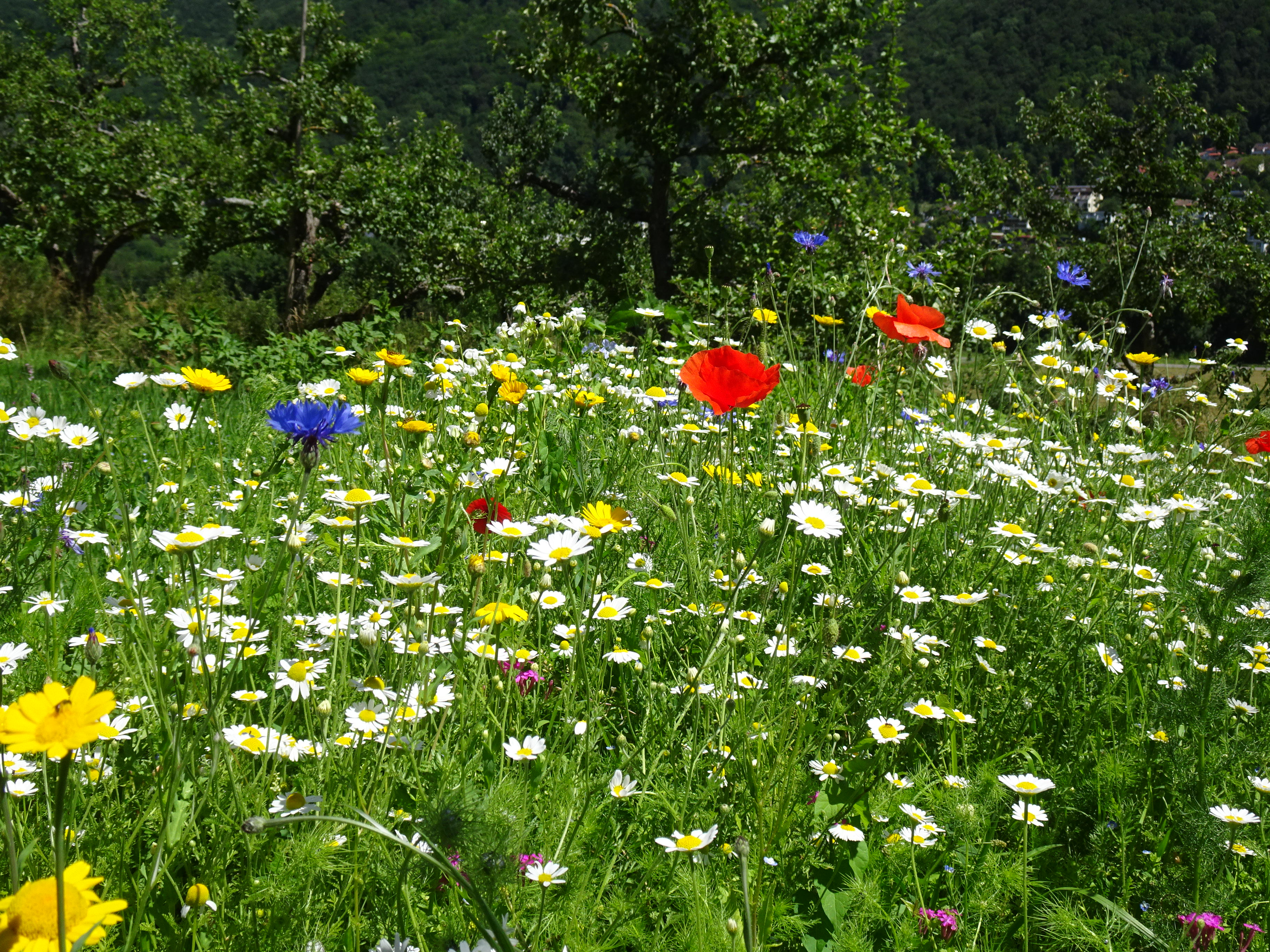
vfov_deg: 37.7
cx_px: 635
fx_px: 1394
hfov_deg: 49.0
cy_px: 476
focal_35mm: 38
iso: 80
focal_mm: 6.56
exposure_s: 1/800
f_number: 4
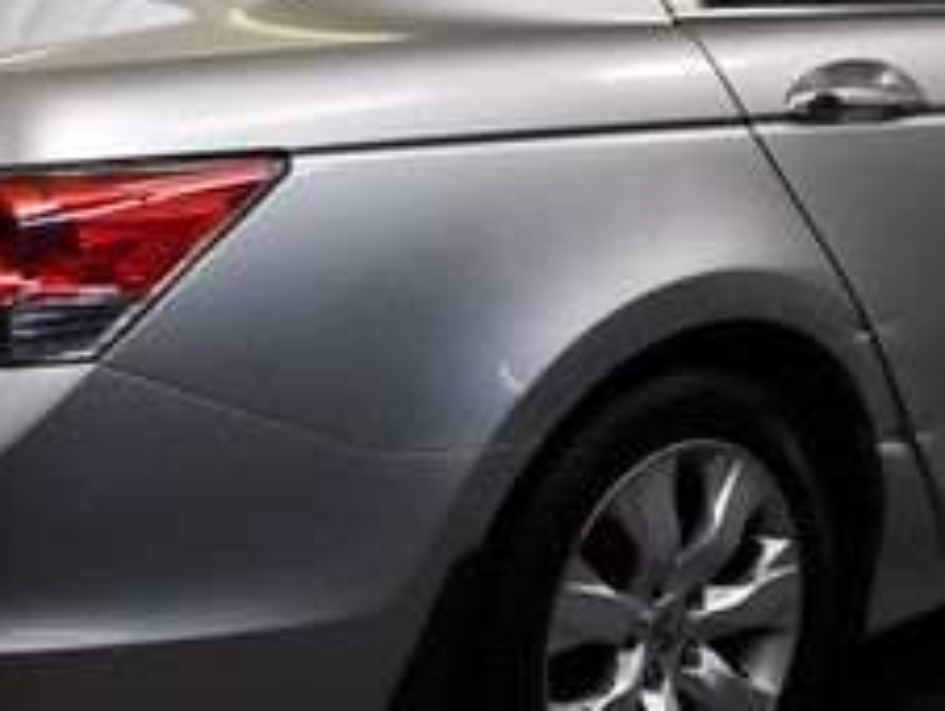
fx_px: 2678
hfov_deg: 20.0
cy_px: 201
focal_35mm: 98
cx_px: 514
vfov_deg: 15.1
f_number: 3.5
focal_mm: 18
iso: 720
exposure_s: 1/250
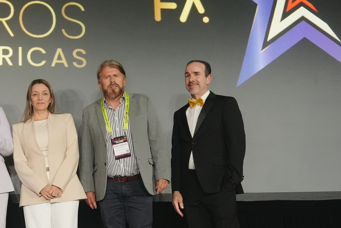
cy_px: 140
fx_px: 616
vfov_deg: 20.9
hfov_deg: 29.7
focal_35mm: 65
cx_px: 35
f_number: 5.6
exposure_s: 1/200
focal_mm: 24
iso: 6400
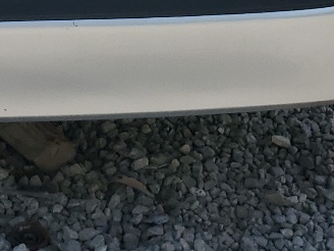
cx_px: 13
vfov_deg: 10.7
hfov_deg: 15.3
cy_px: -254
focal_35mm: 127
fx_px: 1225
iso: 50
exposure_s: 1/2500
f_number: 1.5
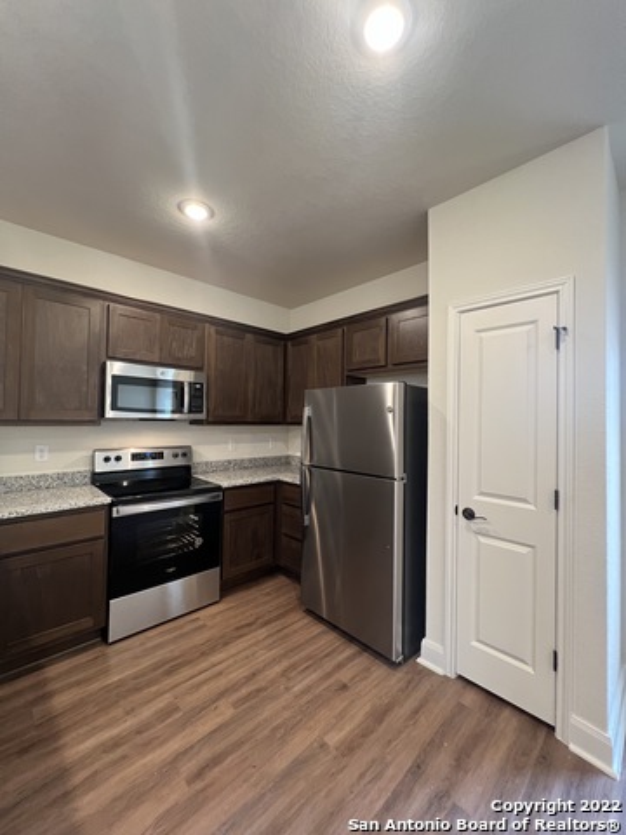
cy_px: 418
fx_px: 313
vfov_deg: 106.2
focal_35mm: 13
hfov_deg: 89.9
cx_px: 313
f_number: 1.8
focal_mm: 1.57
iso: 320
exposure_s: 1/60
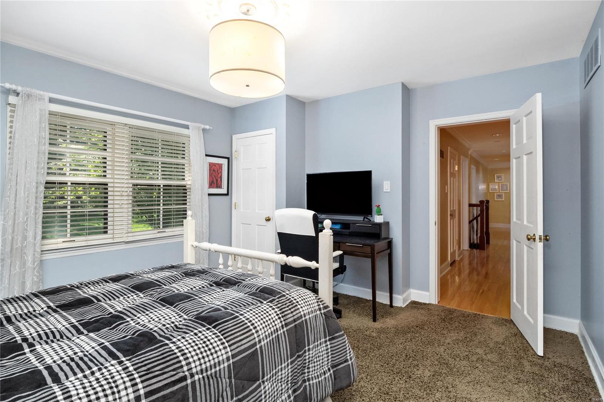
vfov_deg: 67.4
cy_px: 201
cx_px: 302
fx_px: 302
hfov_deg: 90.0
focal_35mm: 18
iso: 400
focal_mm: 9
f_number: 8
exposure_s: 1/20
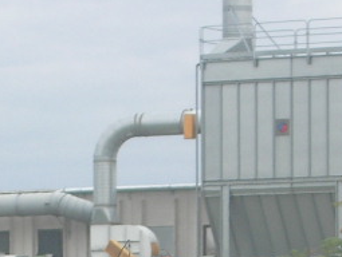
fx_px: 4482
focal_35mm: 453
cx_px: 99
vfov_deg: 3.3
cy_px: 432
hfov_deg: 4.4
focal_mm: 23.4
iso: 64
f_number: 4.9
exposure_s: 1/54.3
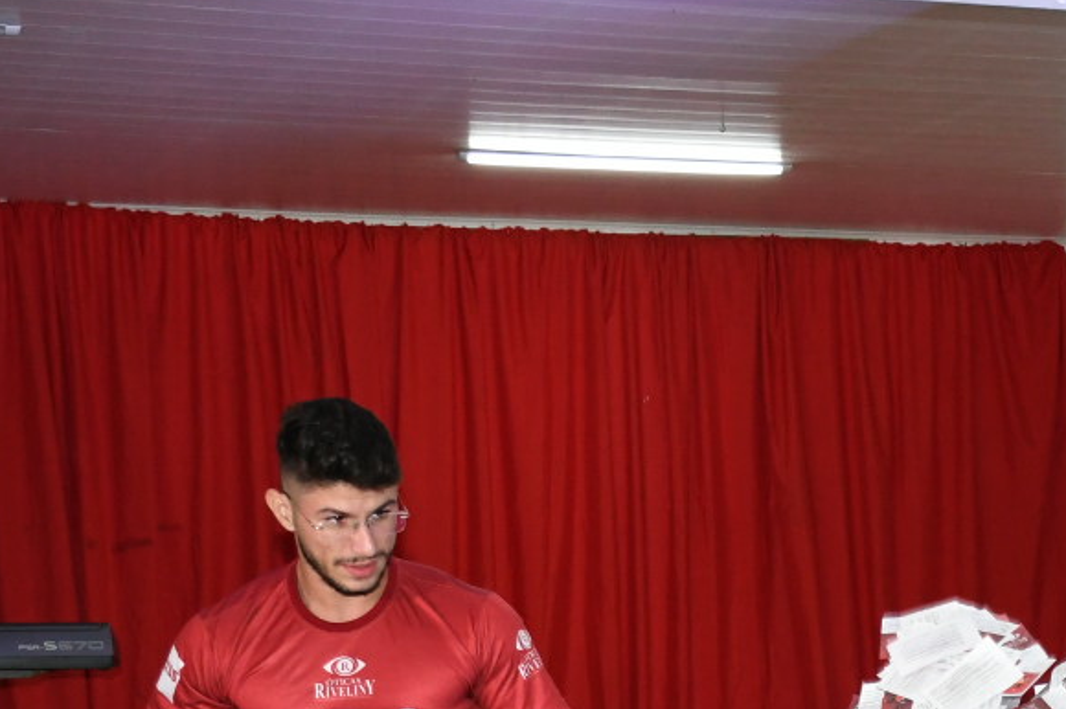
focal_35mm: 109
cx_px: 1088
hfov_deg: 18.2
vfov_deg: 12.2
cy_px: 939
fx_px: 3226
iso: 1600
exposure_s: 1/125
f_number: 5
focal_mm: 26
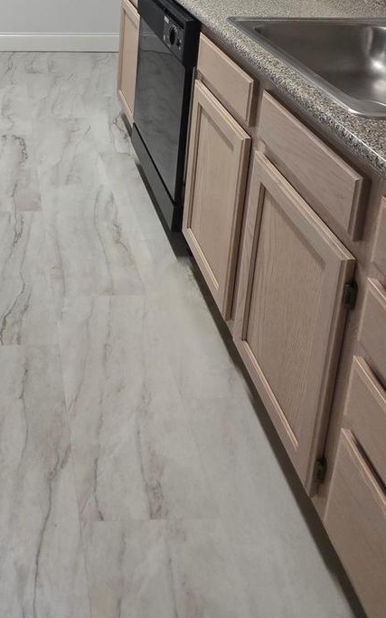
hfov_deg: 36.9
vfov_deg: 48.0
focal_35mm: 31
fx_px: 522
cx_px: 11
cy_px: -28
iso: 160
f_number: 1.9
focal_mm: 2.2
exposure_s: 1/120
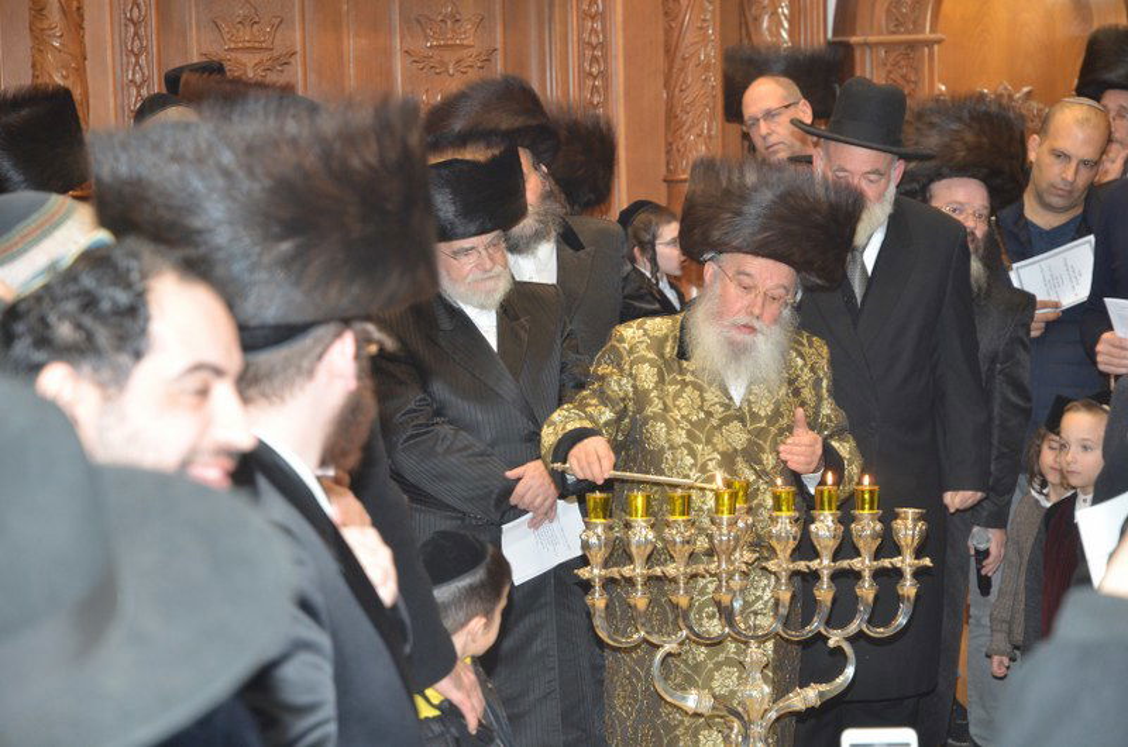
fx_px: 3283
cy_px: 374
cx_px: 564
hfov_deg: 19.5
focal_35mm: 105
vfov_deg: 13.0
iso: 800
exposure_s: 1/60
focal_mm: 70
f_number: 4.5
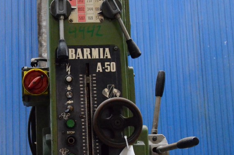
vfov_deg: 18.3
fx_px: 480
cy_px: 76
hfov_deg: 27.2
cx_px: 72
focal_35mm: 74
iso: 6400
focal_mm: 26
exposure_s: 1/250
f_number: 6.3
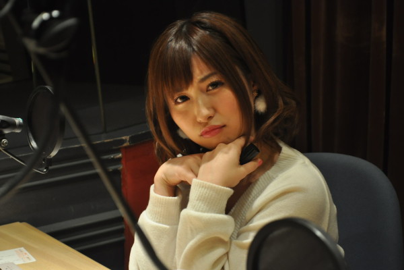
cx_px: 202
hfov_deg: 24.6
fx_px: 926
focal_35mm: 82
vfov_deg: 16.6
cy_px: 135
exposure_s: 1/30
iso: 1000
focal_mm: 55
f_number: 5.6
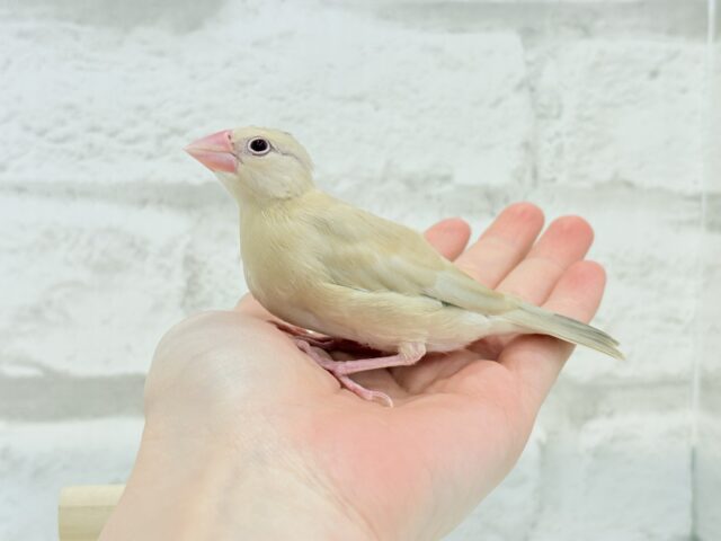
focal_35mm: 52
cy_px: 270
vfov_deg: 28.0
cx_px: 360
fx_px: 1083
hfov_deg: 36.8
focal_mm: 5.96
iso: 80
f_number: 1.6
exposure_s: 1/100
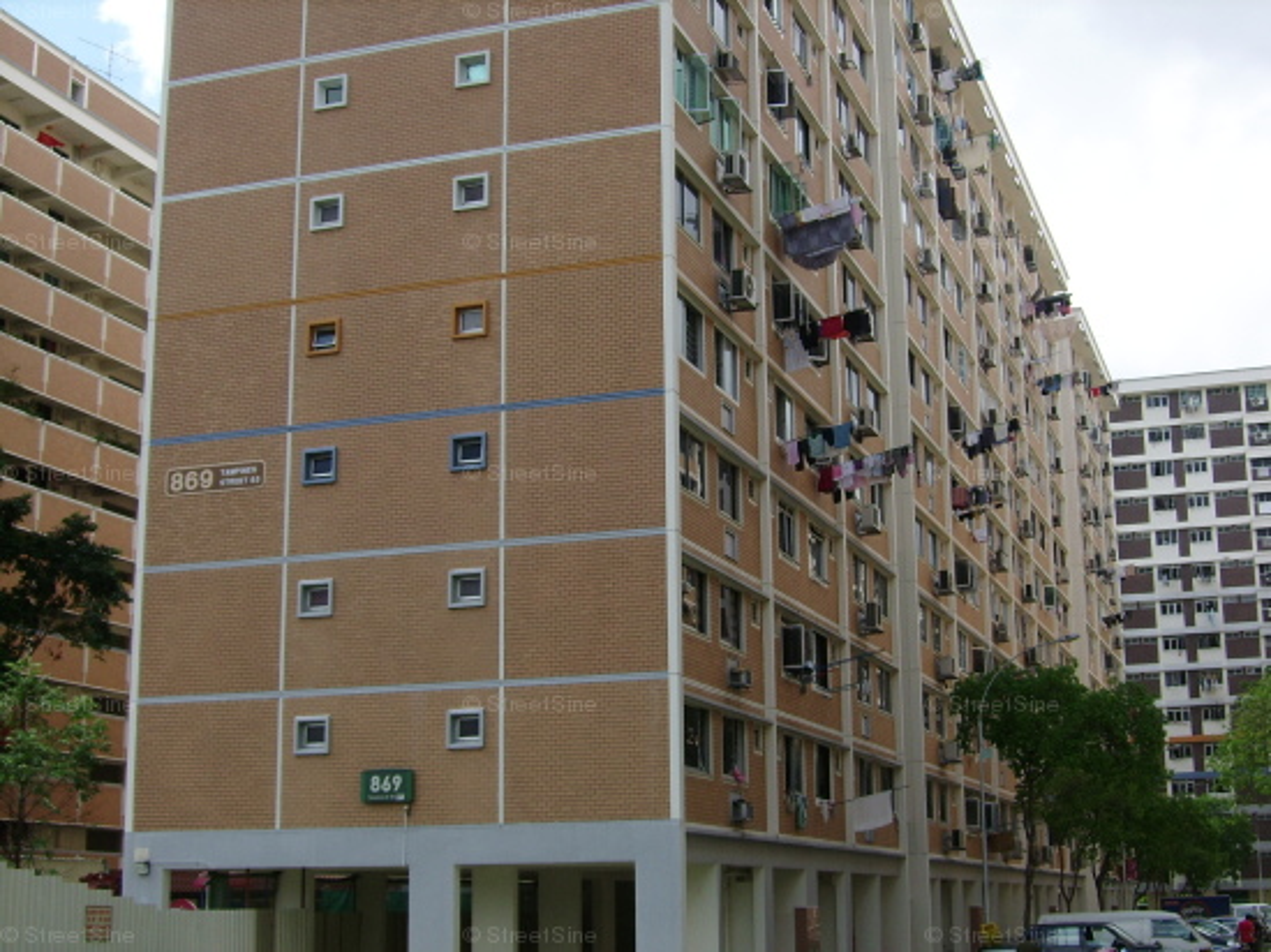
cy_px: 476
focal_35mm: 55
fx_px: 2019
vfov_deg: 26.5
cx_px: 636
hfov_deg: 35.0
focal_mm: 9.16
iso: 50
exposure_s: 1/250
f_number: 7.1
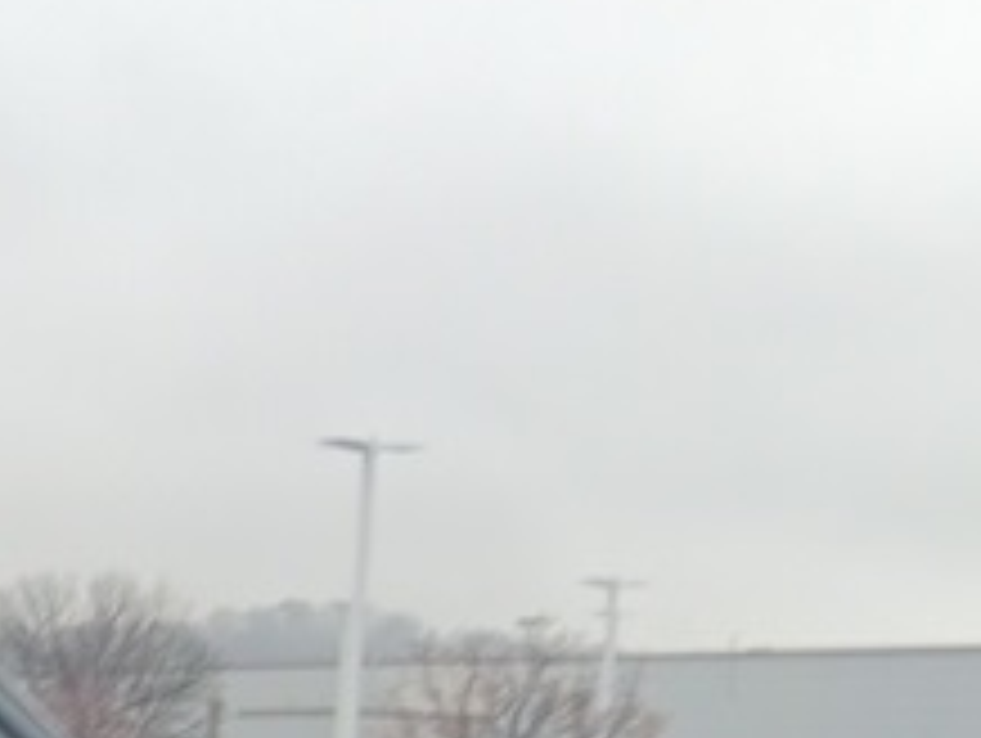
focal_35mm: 122
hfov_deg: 13.6
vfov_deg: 11.2
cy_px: 1372
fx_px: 3461
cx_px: -1017
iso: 150
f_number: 1.8
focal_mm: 3.98
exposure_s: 1/100
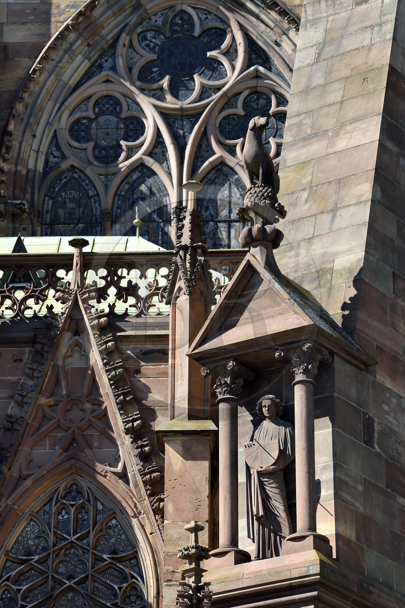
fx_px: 2700
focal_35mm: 160
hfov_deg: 8.6
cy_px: 304
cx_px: 202
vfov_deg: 12.8
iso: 200
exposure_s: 1/250
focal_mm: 160
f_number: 9
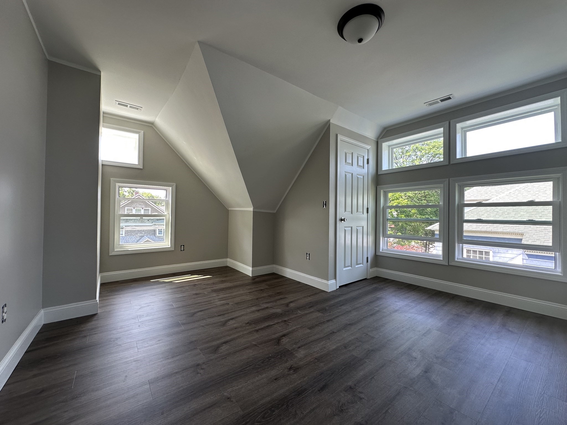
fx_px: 229
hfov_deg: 102.1
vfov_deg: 85.7
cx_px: 284
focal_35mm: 14
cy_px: 212
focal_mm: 2.22
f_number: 2.2
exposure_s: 1/99
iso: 64
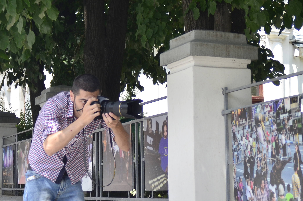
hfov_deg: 26.8
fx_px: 630
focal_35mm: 75
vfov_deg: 18.1
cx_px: 220
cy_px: 130
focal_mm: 28
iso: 250
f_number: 3.3
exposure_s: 1/1250
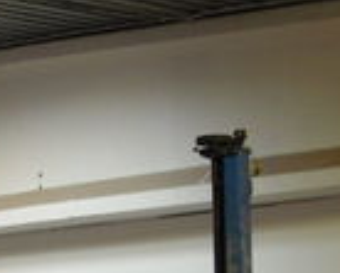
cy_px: 352
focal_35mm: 167
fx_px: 1684
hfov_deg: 10.8
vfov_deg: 9.1
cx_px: -269
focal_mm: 6.2
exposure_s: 1/10
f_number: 2.7
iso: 100
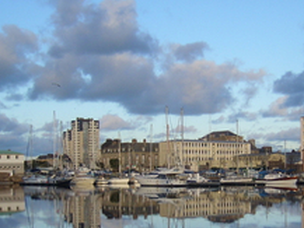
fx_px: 624
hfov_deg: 27.1
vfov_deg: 20.5
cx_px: 214
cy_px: 182
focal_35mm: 71
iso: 50
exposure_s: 1/620
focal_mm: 5.8
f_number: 2.8
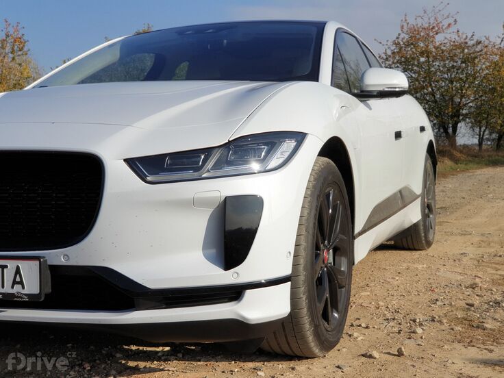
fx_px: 757
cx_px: 252
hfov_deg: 36.8
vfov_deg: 28.0
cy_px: 189
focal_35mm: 52
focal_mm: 6
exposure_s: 1/1145
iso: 25
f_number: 2.4
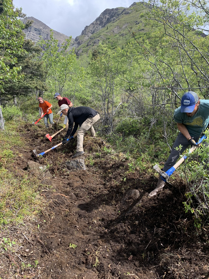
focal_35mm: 26
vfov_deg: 67.3
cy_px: 140
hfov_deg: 53.1
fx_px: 209
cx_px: 104
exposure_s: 1/771
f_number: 1.8
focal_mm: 4.25
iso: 25
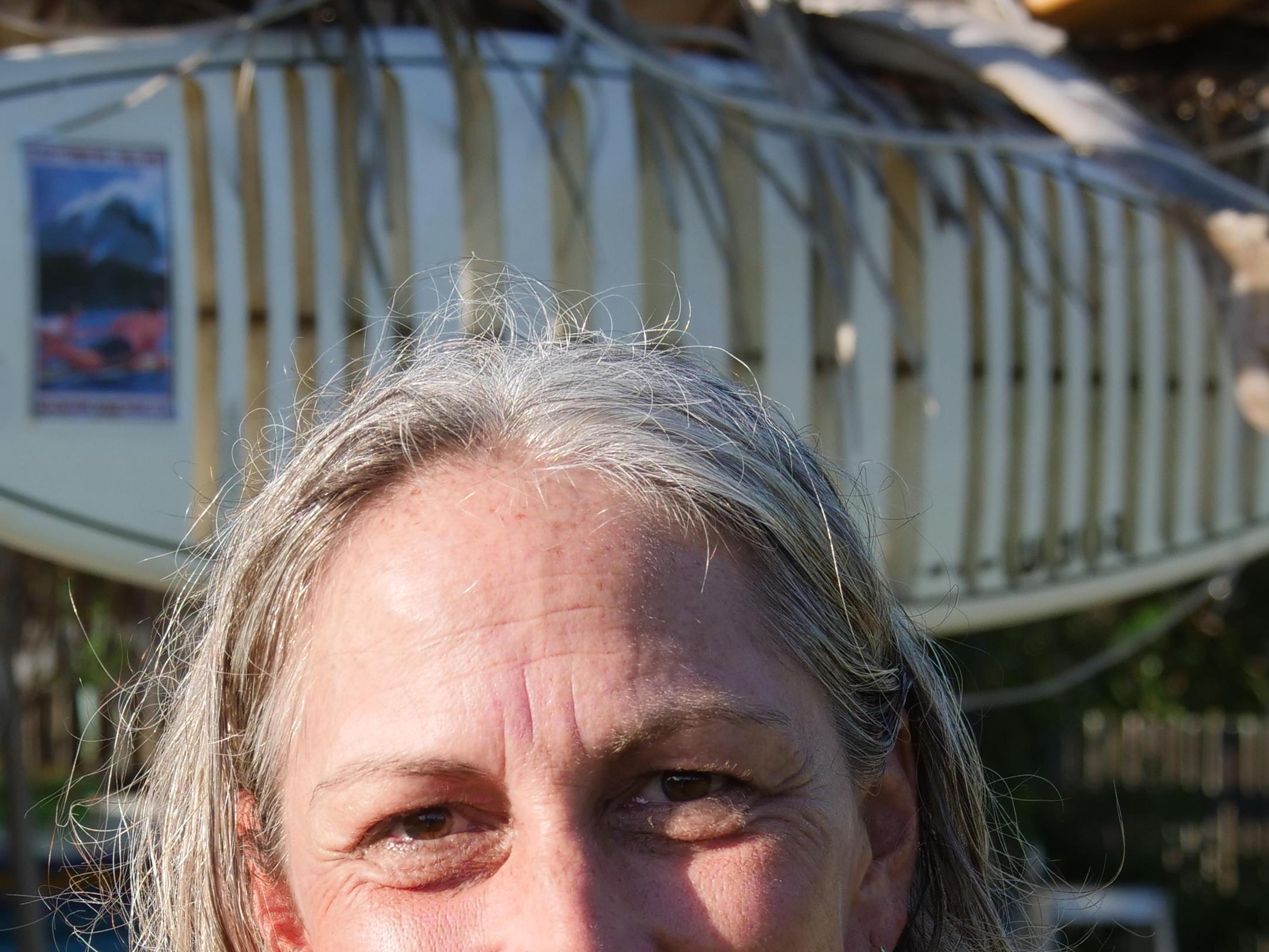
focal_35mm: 147
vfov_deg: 10.0
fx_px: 5389
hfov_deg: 13.4
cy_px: 1073
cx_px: 544
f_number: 5
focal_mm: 32
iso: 200
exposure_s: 1/640
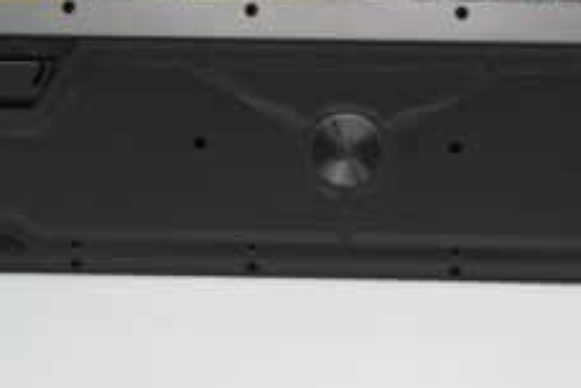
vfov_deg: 18.8
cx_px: 364
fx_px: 1162
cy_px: 117
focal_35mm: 72
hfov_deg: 28.0
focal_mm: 42
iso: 800
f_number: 10
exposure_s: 1/50
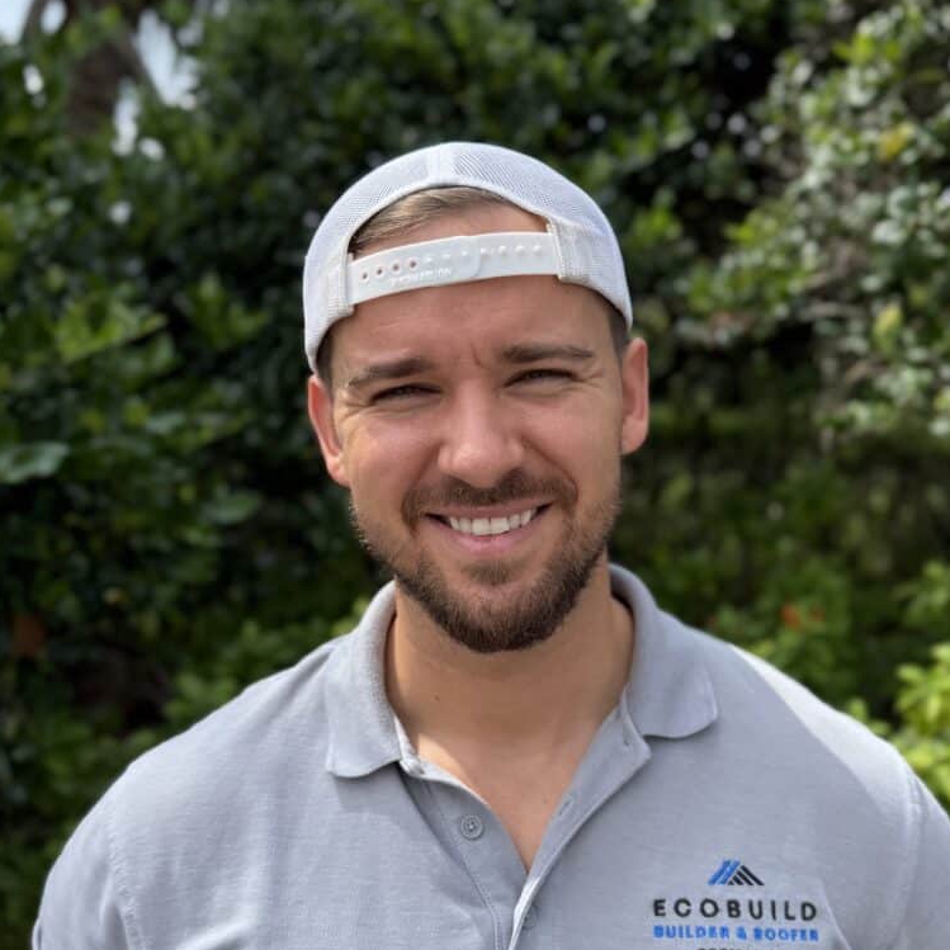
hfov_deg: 55.6
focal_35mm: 29
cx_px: 481
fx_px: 900
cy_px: 601
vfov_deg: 54.9
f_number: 1.78
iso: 80
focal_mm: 6.76
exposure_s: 1/2445
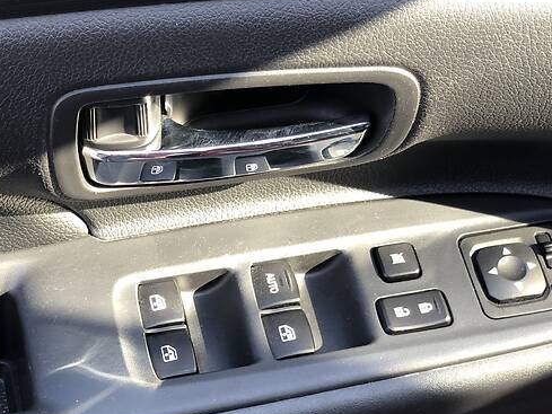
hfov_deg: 22.8
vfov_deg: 17.4
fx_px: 1356
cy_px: 187
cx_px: 155
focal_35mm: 85
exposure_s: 1/60
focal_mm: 6
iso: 40
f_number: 2.4
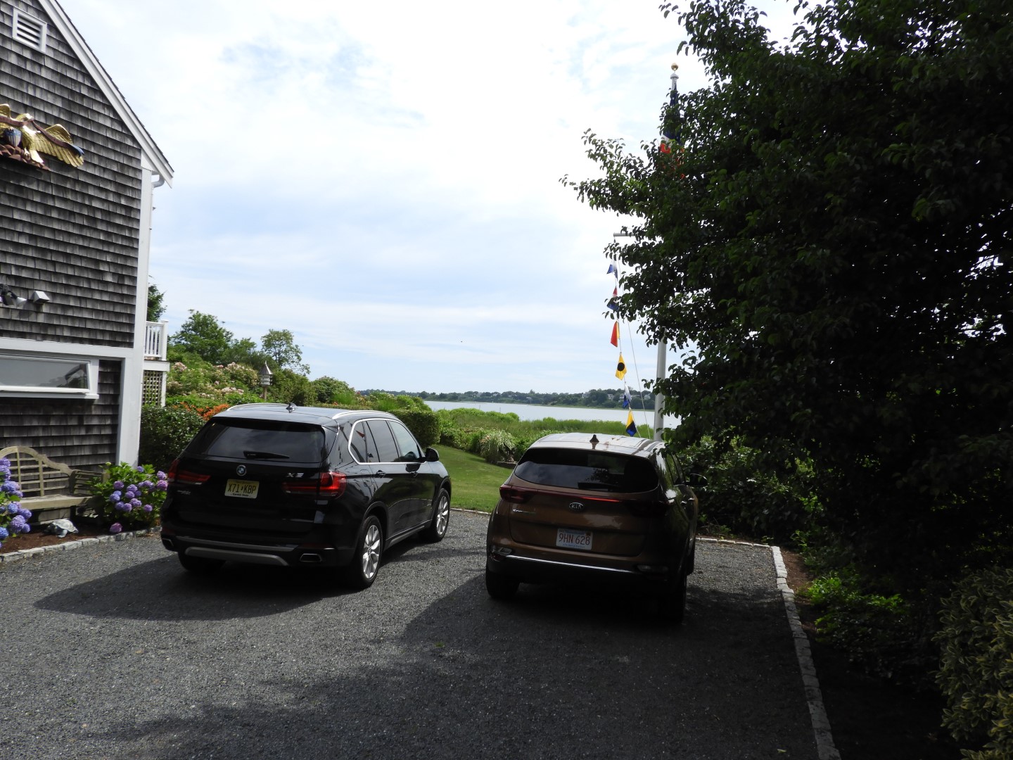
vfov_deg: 49.7
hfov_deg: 63.4
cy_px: 380
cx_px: 506
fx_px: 819
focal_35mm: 28
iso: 100
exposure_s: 1/1250
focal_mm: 5
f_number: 3.5
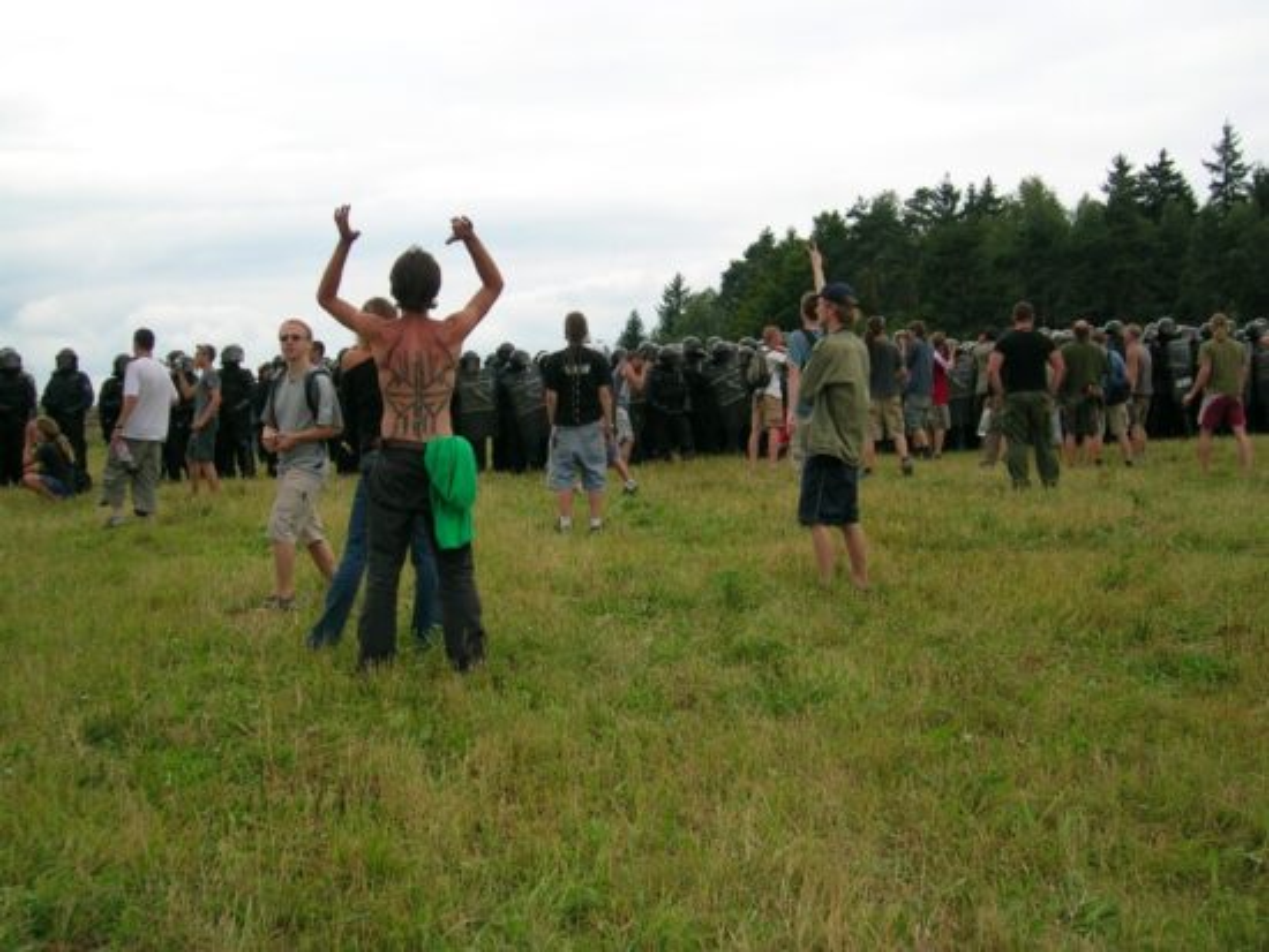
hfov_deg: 36.2
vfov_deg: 27.5
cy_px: 476
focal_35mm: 53
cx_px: 634
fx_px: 1944
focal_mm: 8
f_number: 3.2
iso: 50
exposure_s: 1/389
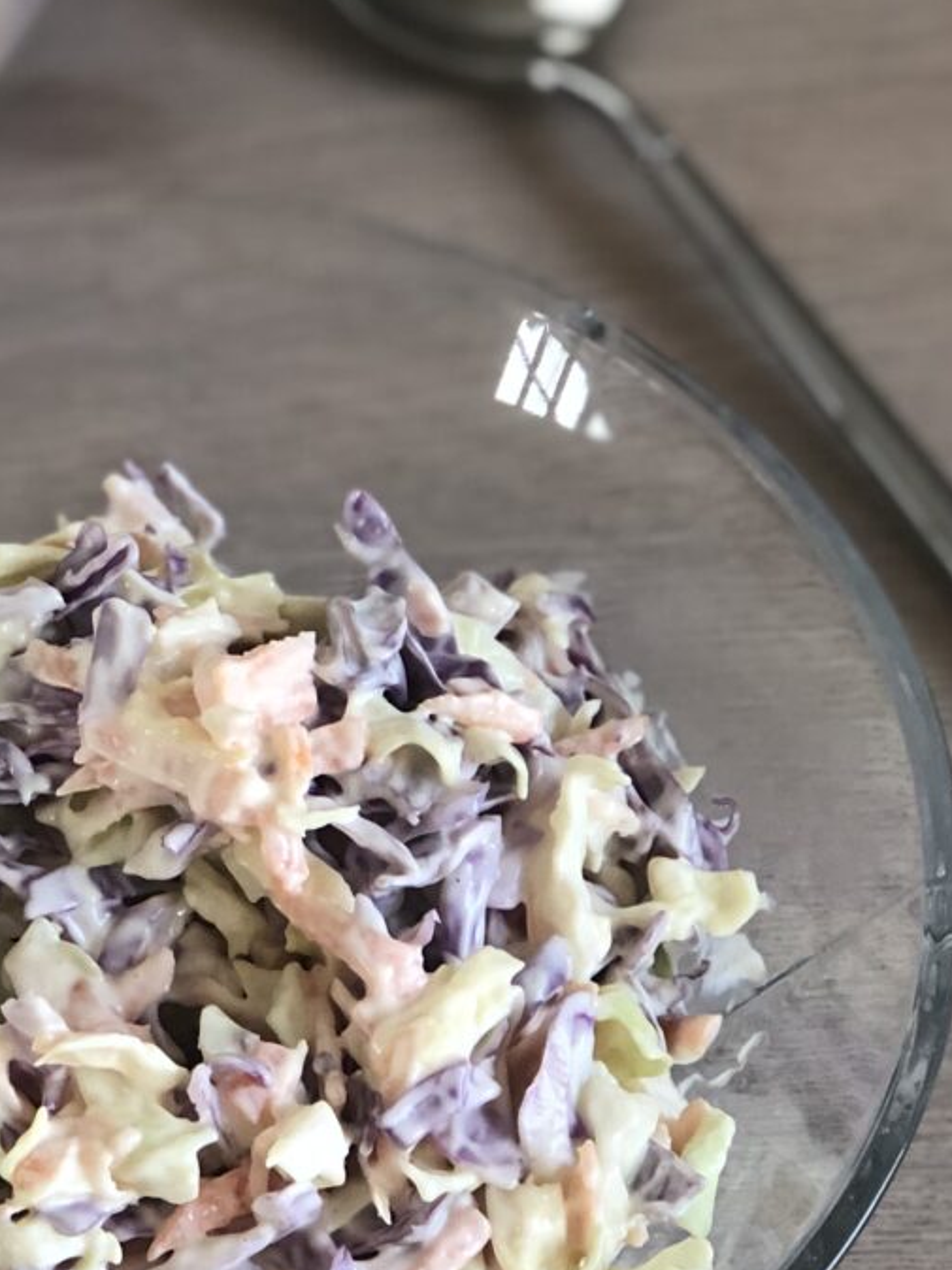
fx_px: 4843
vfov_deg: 14.9
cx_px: 11
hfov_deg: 11.1
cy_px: 616
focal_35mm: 132
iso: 50
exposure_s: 1/30
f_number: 2.8
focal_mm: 6.6
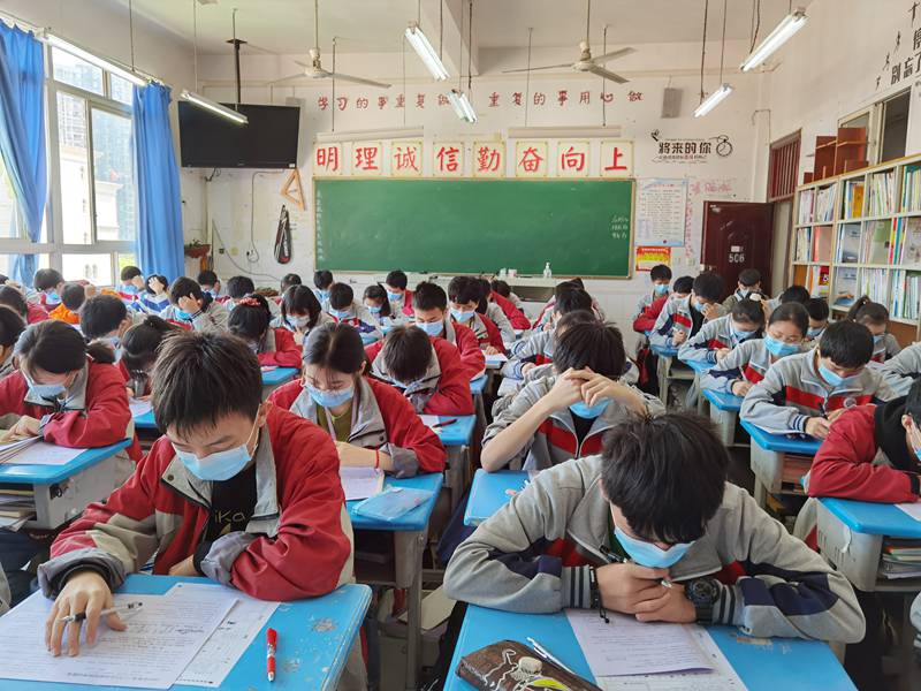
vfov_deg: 51.4
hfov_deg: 65.3
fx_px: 718
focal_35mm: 27
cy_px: 346
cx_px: 460
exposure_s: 1/100
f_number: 1.9
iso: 125
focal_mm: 6.71
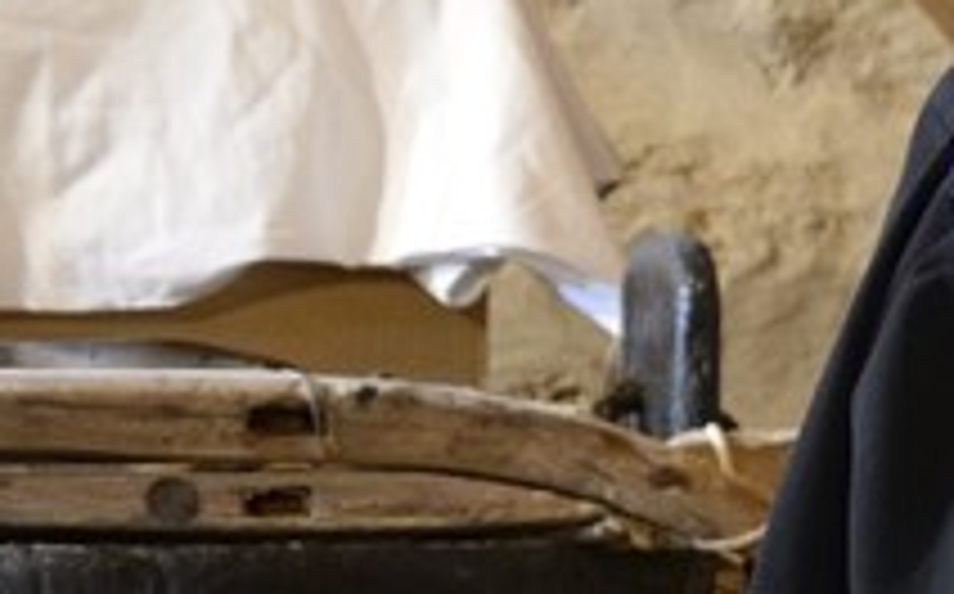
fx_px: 6389
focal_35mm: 246
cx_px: 3546
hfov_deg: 6.9
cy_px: 1130
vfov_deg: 5.2
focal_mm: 32
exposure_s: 1/6
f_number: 5
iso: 1600
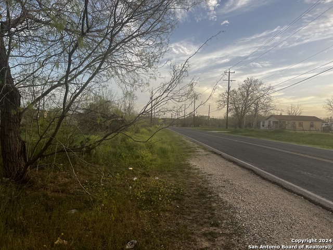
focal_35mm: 26
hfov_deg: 67.3
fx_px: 250
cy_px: 125
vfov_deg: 53.1
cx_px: 166
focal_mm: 5.7
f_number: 1.5
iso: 50
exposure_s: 1/833
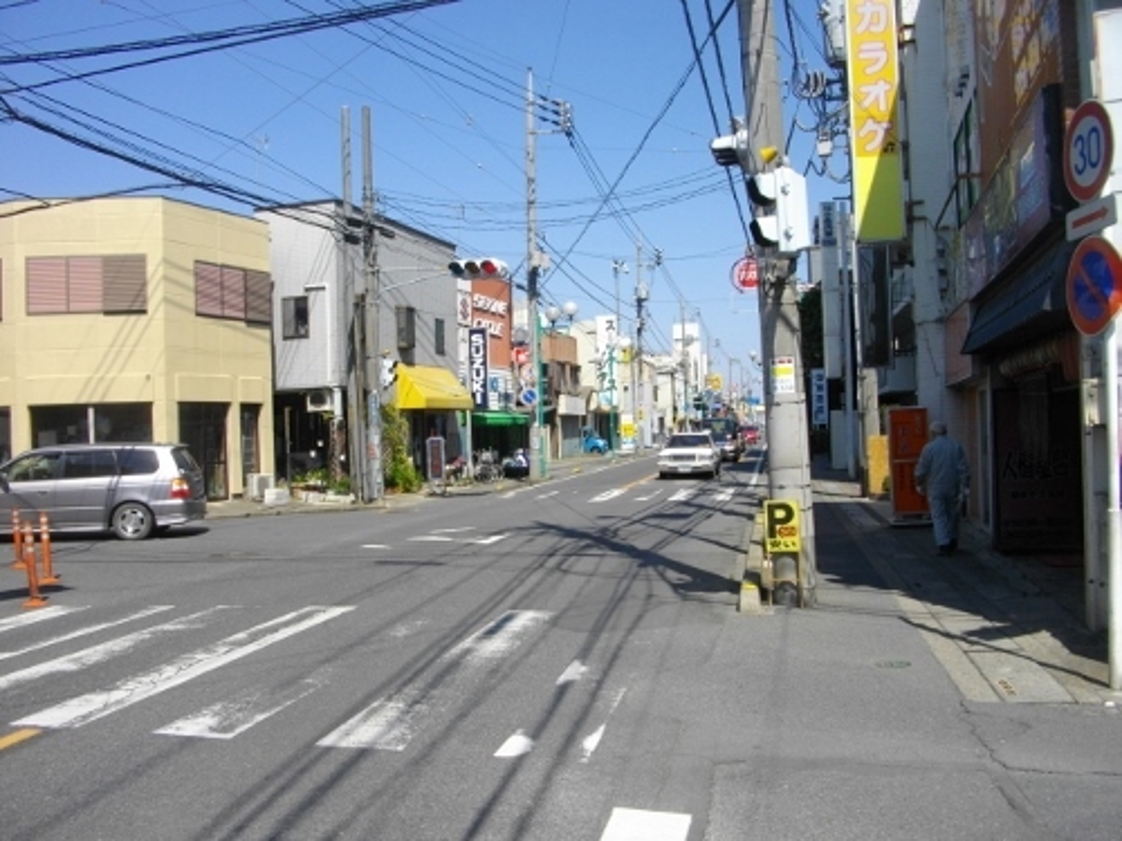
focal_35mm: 32
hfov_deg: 56.8
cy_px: 420
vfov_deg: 44.2
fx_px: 1037
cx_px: 561
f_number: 5.5
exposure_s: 1/400
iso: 100
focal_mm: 5.7
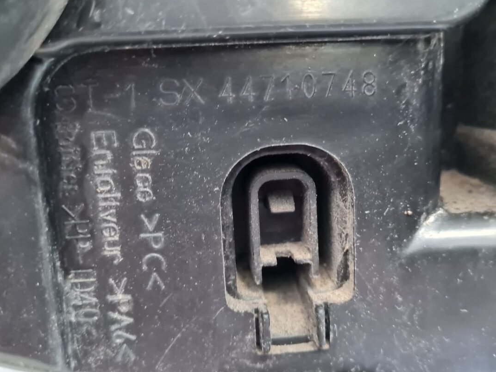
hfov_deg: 54.0
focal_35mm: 34
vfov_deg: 41.8
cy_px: 186
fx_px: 487
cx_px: 257
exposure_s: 1/50
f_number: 1.8
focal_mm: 5.4
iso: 800
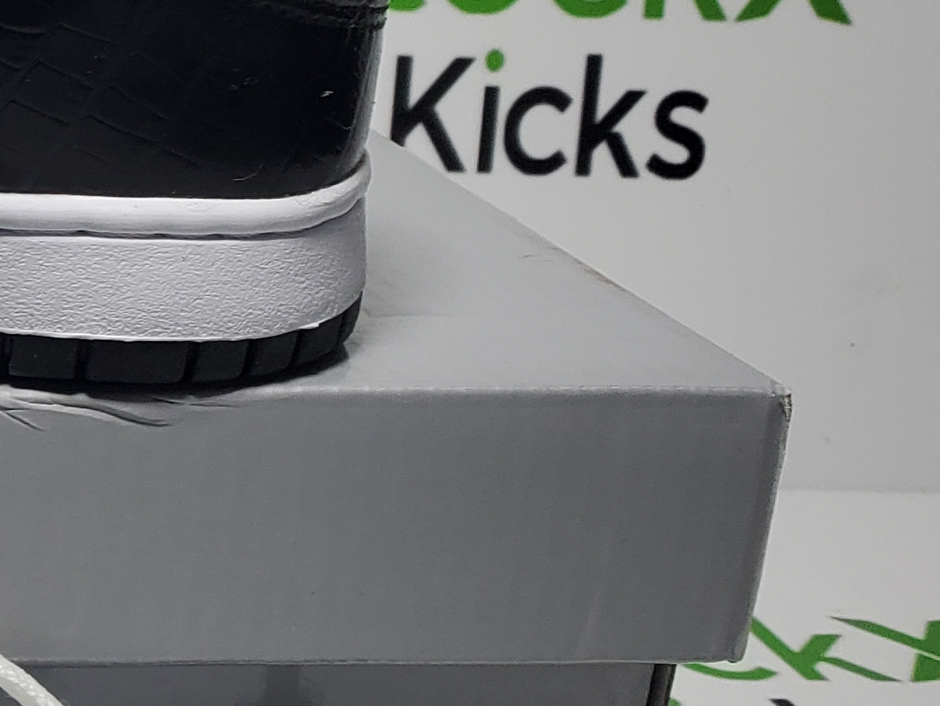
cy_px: 525
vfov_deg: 15.5
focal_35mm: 95
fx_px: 2581
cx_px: -561
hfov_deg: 17.9
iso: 50
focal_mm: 4.3
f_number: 2.4
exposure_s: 1/193
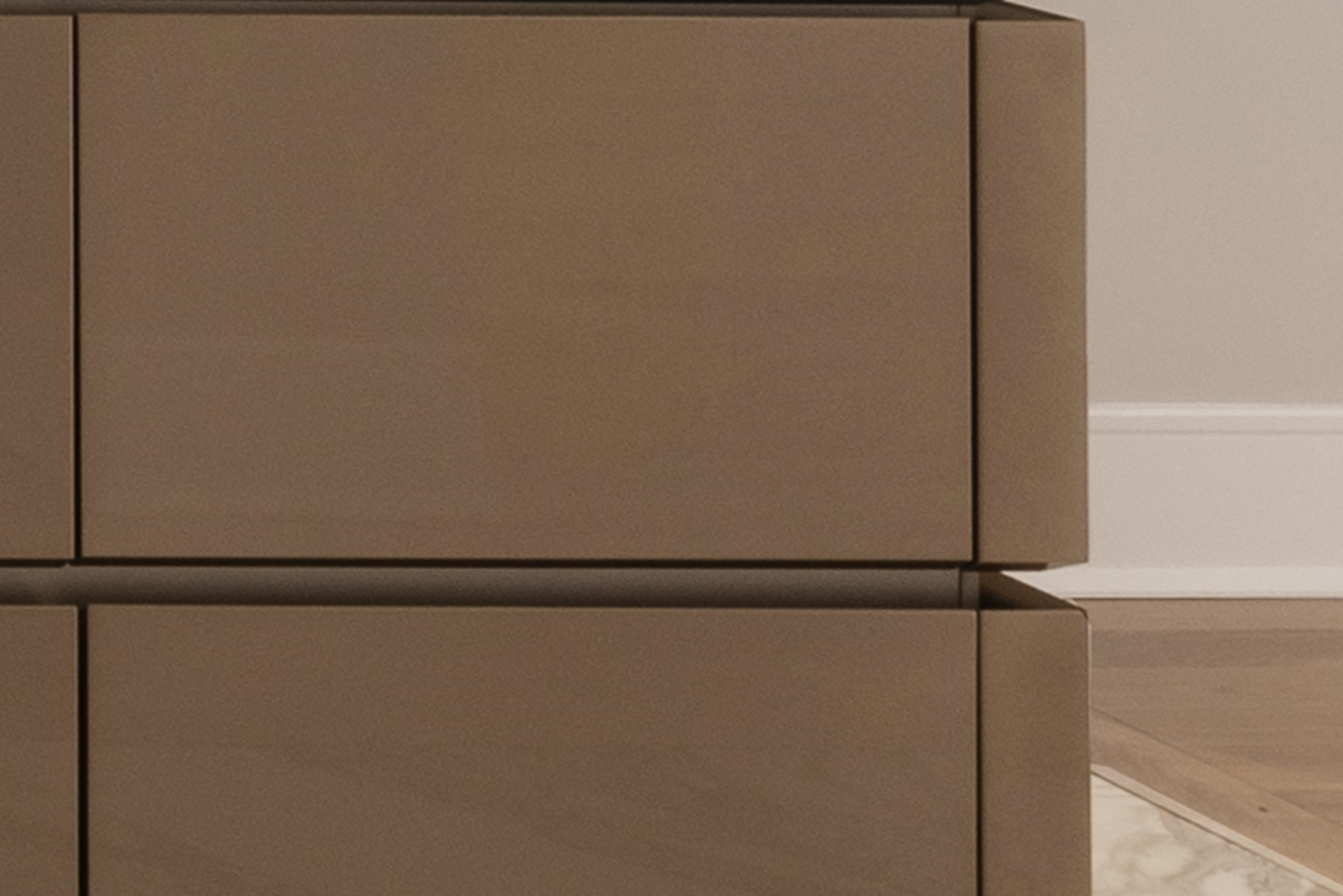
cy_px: -761
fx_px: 4926
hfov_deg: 12.2
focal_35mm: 132
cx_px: -1925
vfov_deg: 9.8
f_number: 20
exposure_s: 4
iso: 200
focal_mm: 19
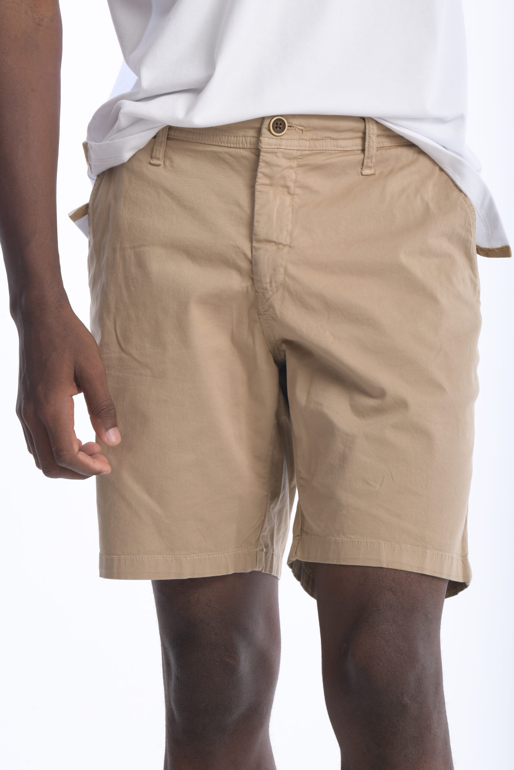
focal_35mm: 185
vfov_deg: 11.1
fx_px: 3961
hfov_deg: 7.4
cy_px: 385
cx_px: 257
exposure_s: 1/250
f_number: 11
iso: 500
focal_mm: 185
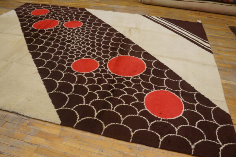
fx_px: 177
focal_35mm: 27
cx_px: 118
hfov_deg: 67.4
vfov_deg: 47.9
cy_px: 78
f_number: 4
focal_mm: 18
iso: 2000
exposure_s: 1/160
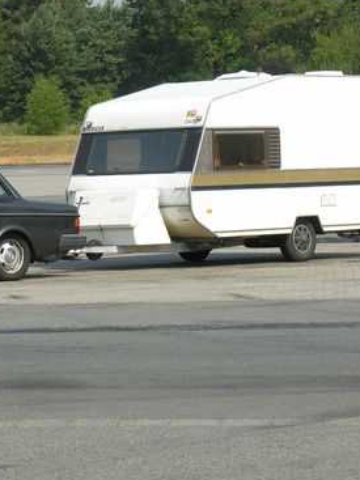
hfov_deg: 9.0
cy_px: 175
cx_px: 45
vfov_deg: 12.0
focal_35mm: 164
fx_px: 2275
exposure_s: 1/218
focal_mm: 24
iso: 50
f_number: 6.3
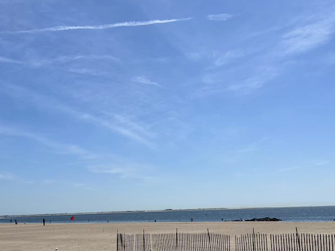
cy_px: 176
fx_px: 387
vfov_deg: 35.5
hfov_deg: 46.8
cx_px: 160
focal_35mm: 40
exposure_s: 1/11364
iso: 50
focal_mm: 5.7
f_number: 1.5
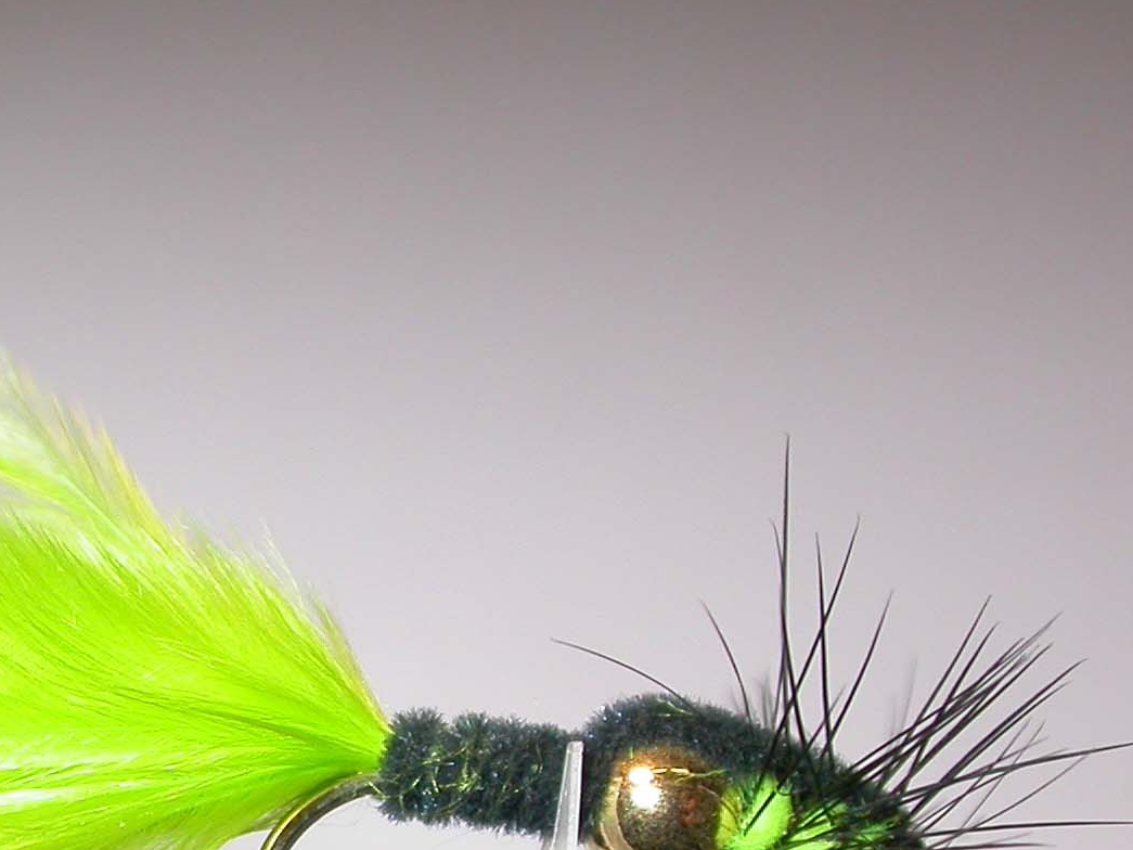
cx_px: -80
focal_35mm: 137
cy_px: 832
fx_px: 4485
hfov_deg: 14.1
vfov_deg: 10.7
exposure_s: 1/139
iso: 100
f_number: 4
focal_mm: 13.1
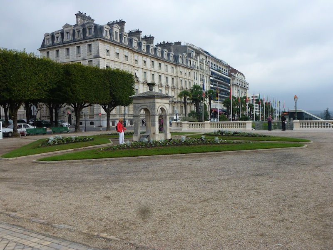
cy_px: 125
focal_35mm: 31
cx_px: 166
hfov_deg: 58.4
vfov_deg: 45.4
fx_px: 298
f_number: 4
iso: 100
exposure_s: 1/400
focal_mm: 5.4
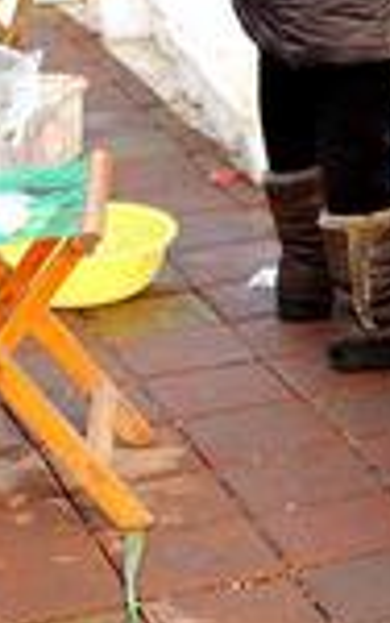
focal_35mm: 195
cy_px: -42
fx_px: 3310
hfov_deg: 6.6
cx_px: 680
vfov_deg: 10.6
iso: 250
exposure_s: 1/800
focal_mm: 45
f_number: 2.8
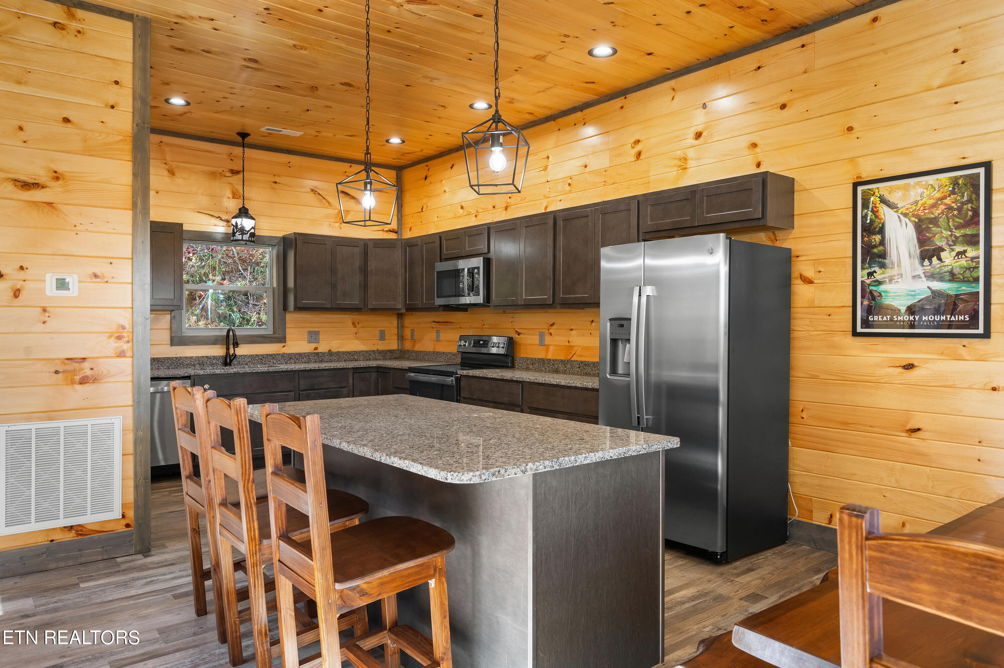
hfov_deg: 76.1
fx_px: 641
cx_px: 502
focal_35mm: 23
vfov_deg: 55.0
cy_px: 334
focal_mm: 23
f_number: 7.1
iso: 800
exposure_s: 1/20
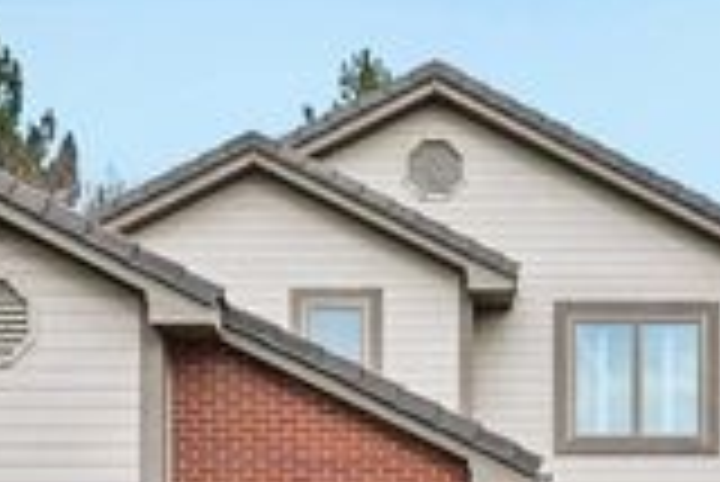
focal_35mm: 81
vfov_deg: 16.7
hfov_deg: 24.9
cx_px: 477
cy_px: 426
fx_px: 1621
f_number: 8
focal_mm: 26
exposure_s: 1/50
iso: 64
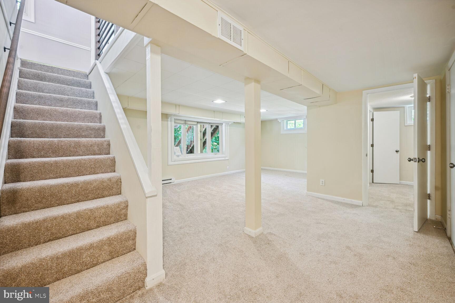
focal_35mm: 14
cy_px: 152
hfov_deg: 104.3
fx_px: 177
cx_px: 228
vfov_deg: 81.2
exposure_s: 1/2.5
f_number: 9
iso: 200
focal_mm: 14
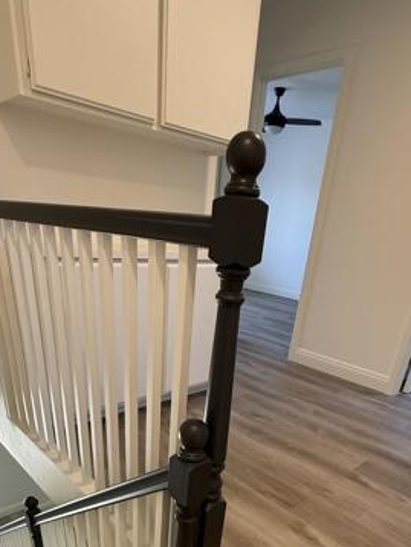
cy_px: 451
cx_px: 203
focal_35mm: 25
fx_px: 395
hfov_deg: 54.9
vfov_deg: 62.4
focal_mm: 2.22
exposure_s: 1/99
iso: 320
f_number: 2.2
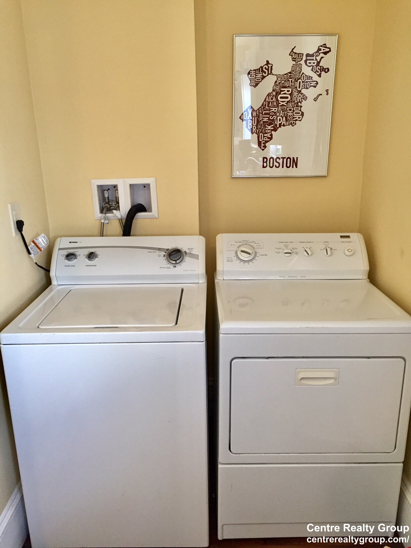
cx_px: 206
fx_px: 459
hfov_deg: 48.2
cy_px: 274
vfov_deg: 61.7
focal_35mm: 29
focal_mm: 4.15
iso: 125
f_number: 2.2
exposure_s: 1/30
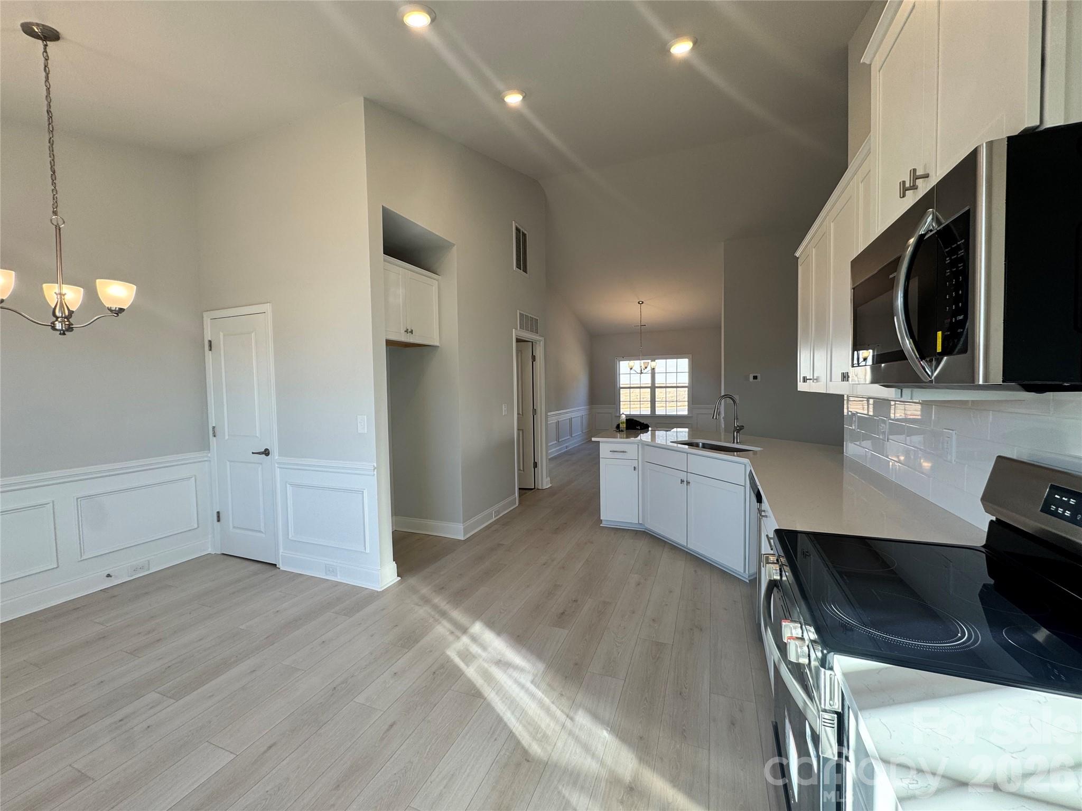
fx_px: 438
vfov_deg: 85.7
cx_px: 541
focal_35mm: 14
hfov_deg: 102.1
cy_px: 406
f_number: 2.2
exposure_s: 1/120
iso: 64
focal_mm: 2.22
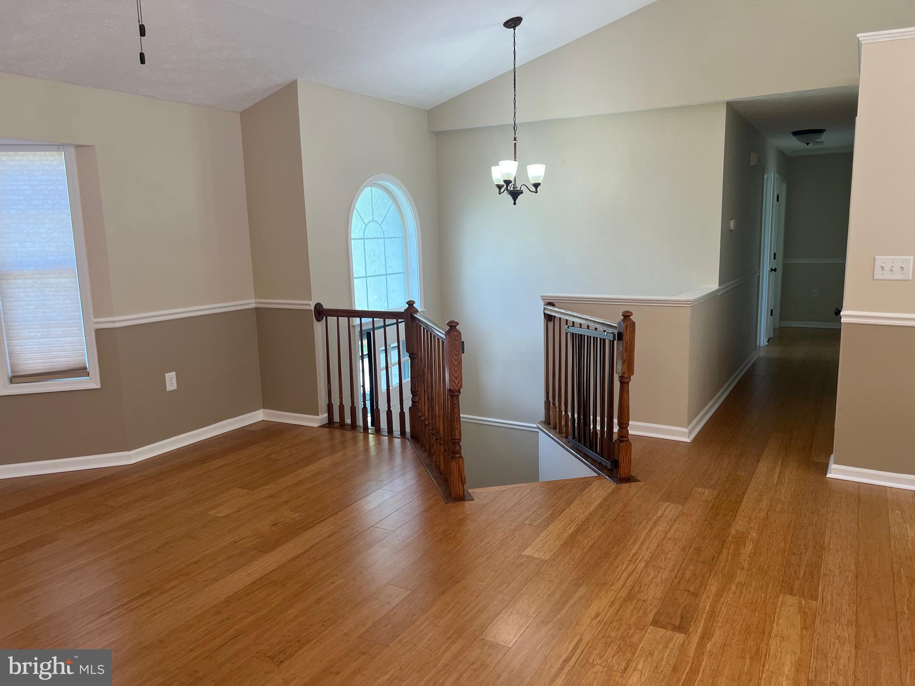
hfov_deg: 67.3
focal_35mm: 26
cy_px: 343
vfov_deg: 53.1
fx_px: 687
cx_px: 458
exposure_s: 1/120
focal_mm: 5.7
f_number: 1.5
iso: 64
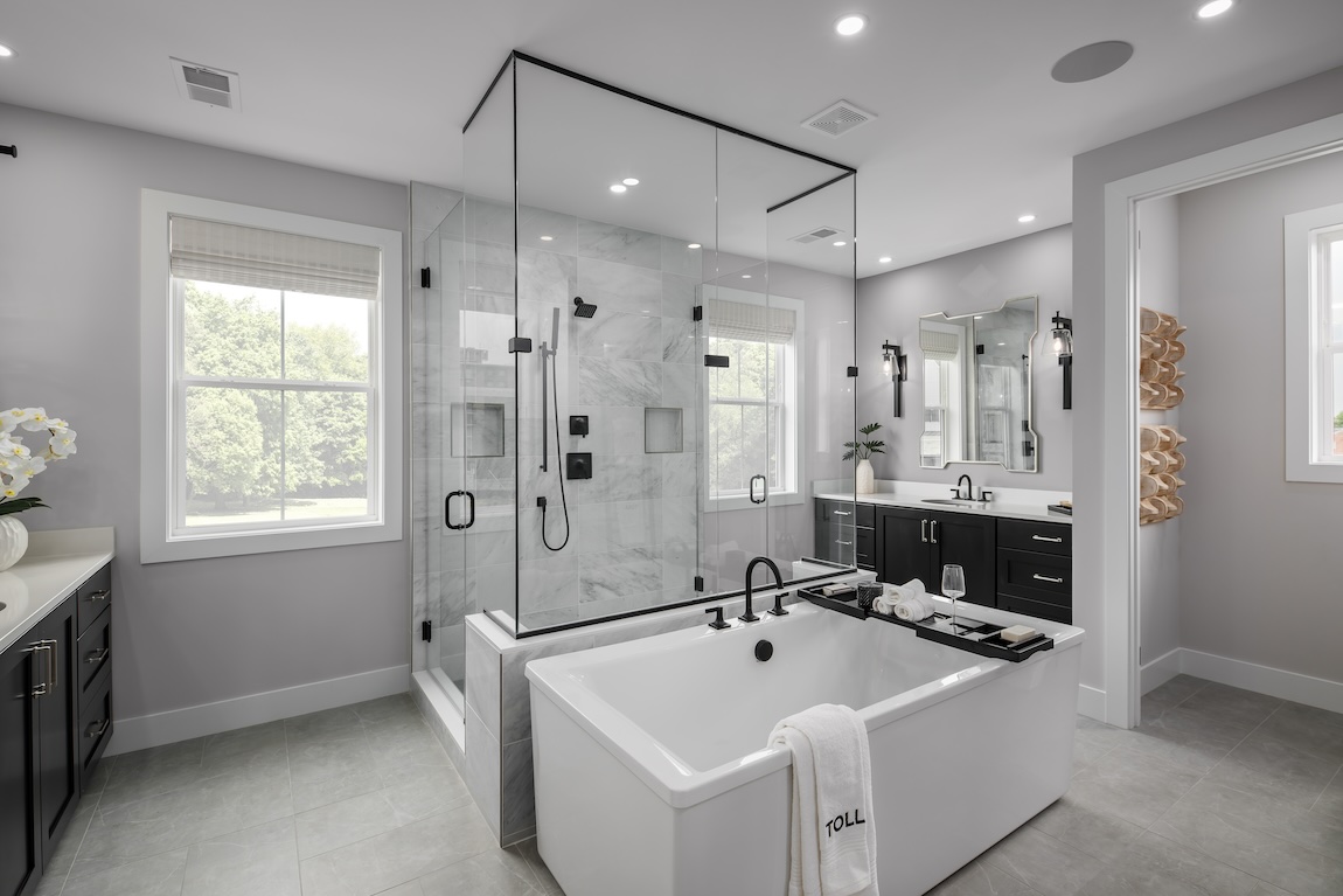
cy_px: 448
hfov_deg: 96.7
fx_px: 597
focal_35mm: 16
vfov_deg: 73.8
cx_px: 672
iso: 100
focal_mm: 16
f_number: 6.3
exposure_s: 1/200
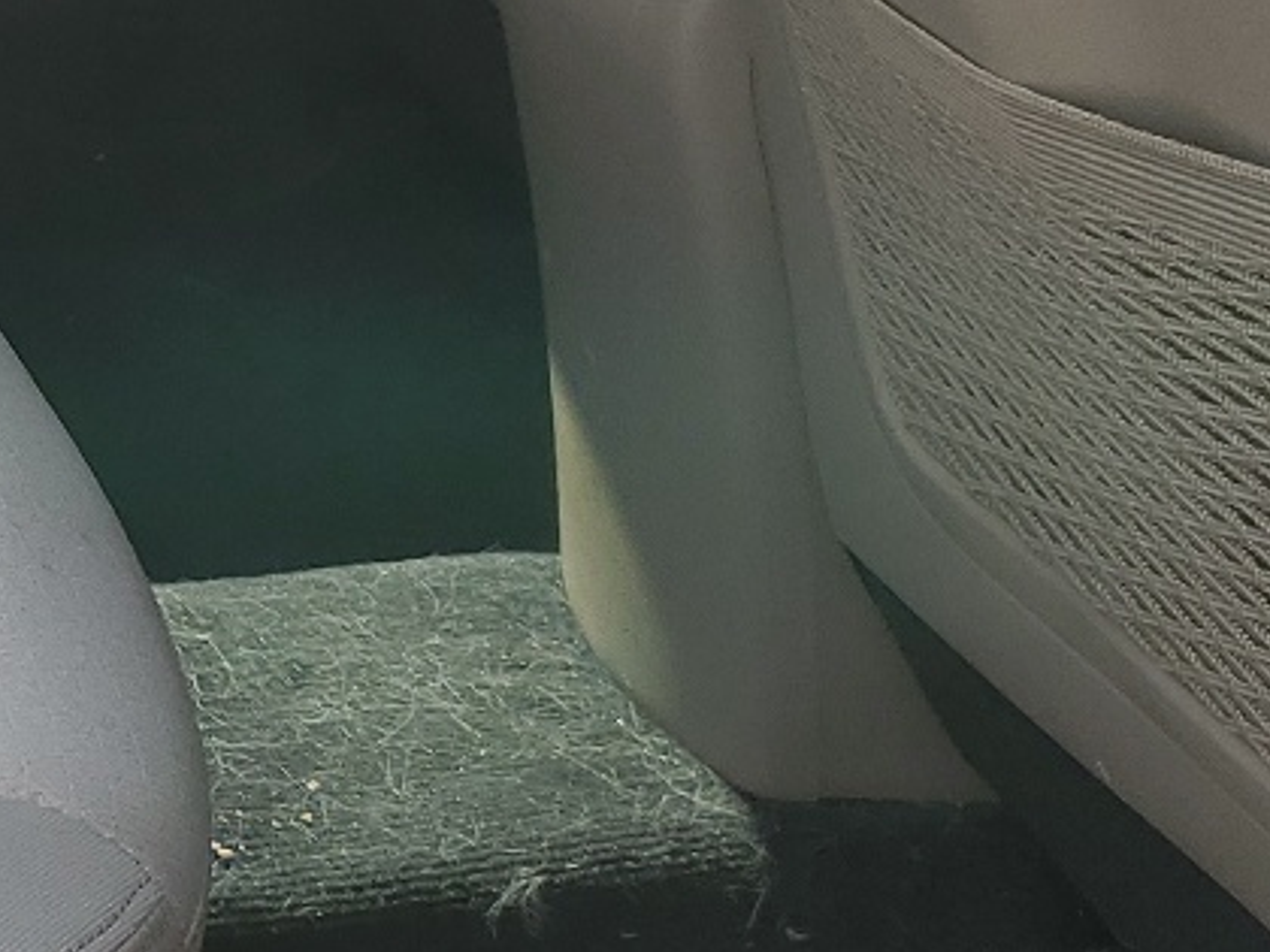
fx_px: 3632
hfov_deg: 18.1
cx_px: -520
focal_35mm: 99
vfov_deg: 14.6
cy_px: -76
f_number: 1.5
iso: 50
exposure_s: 1/556
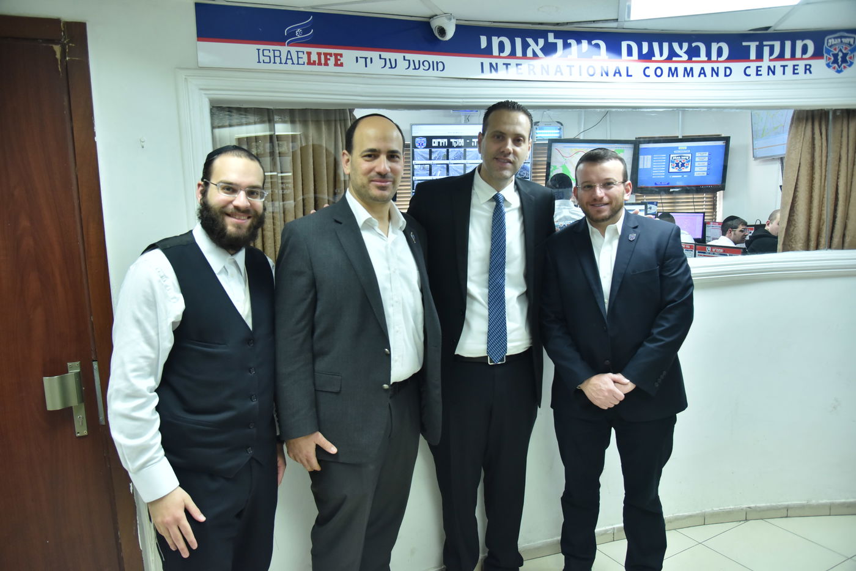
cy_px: 286
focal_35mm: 24
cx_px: 428
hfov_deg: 73.7
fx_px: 571
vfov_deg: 53.2
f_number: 4
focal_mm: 24
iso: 1600
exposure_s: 1/160
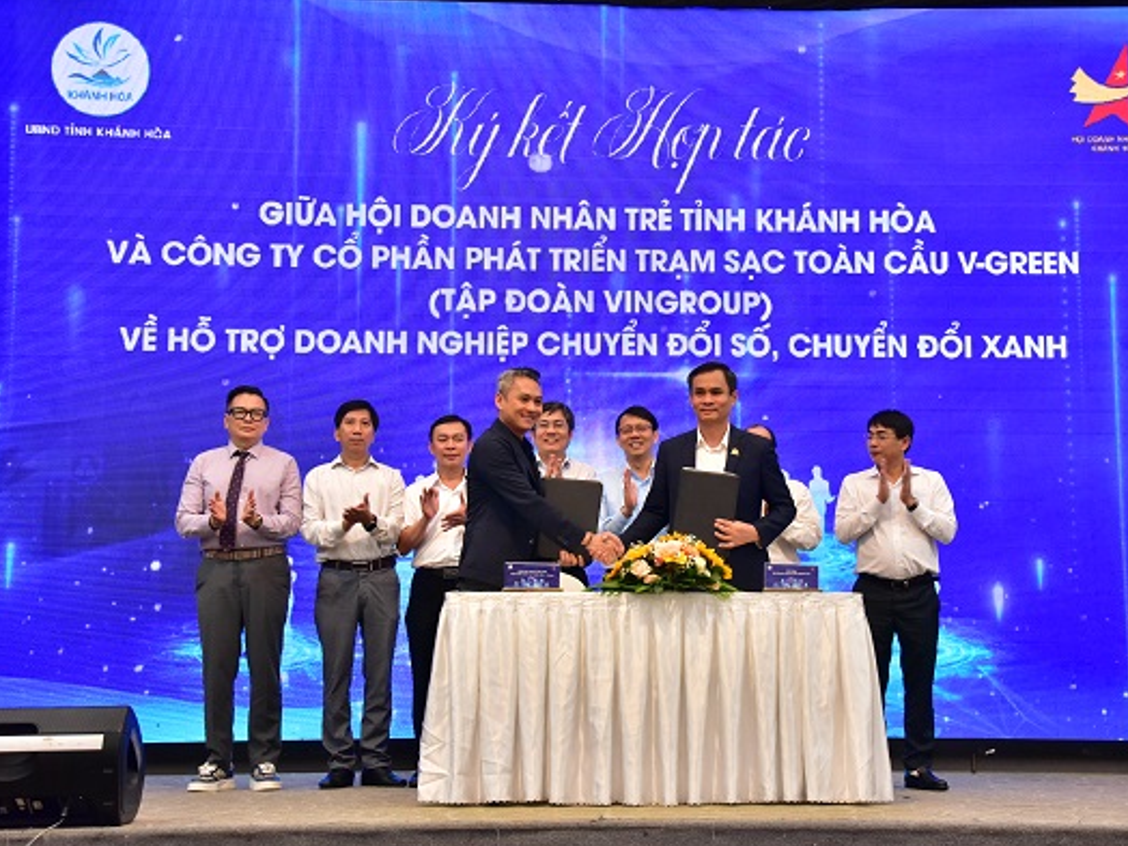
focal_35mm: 55
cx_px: 620
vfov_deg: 26.6
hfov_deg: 34.9
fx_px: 1792
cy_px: 428
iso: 3200
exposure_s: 1/50
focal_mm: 50
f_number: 10
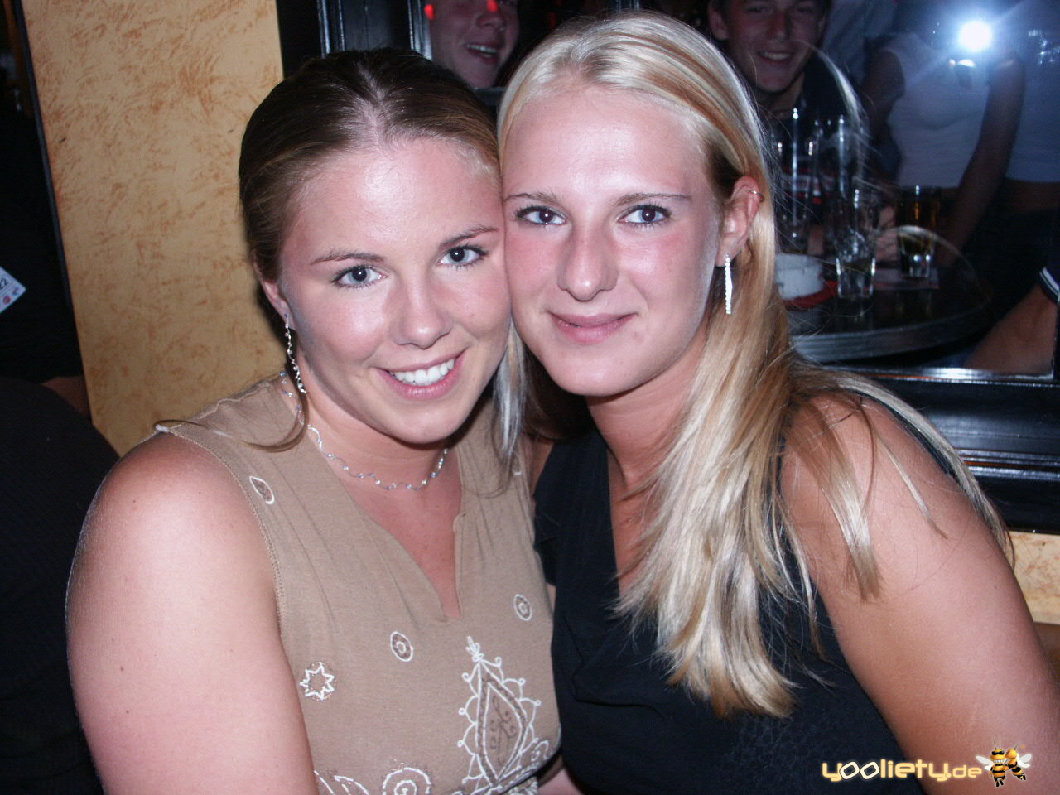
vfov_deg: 41.8
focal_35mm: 34
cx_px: 530
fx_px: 1041
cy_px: 398
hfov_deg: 54.0
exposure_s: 1/45
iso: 200
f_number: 2.8
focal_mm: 8.8
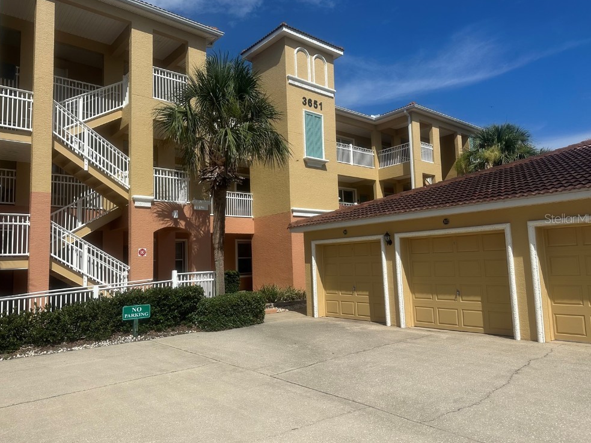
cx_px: 293
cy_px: 218
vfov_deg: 54.9
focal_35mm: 25
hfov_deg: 69.4
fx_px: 427
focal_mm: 6.86
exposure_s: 1/7576
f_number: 1.78
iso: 80
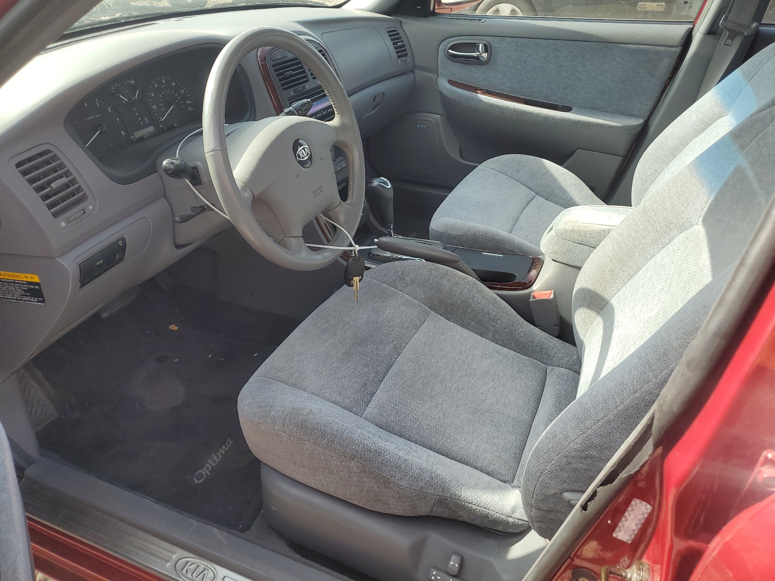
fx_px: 582
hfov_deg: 67.3
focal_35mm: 26
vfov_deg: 53.1
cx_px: 388
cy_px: 290
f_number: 1.5
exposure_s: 1/769
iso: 50
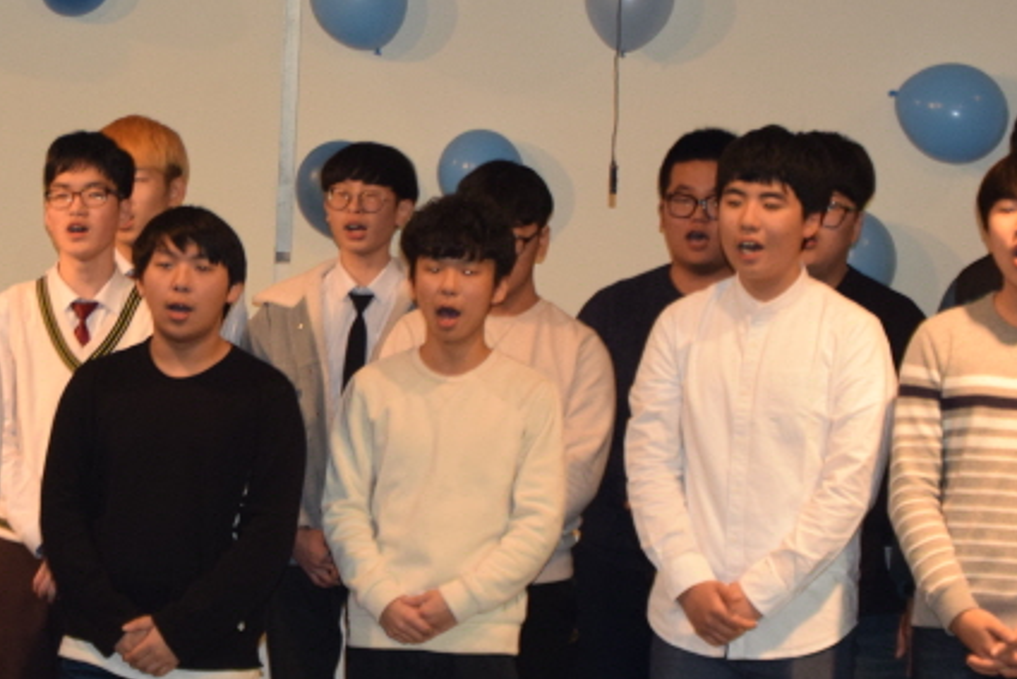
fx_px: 5629
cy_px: 239
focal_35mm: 199
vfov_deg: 6.9
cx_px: 271
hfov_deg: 10.3
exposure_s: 1/60
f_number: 4
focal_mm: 55
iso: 900
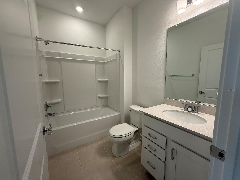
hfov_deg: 102.1
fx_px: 97
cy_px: 90
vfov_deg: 85.7
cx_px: 120
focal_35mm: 14
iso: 100
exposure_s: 1/120
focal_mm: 2.22
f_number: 2.2
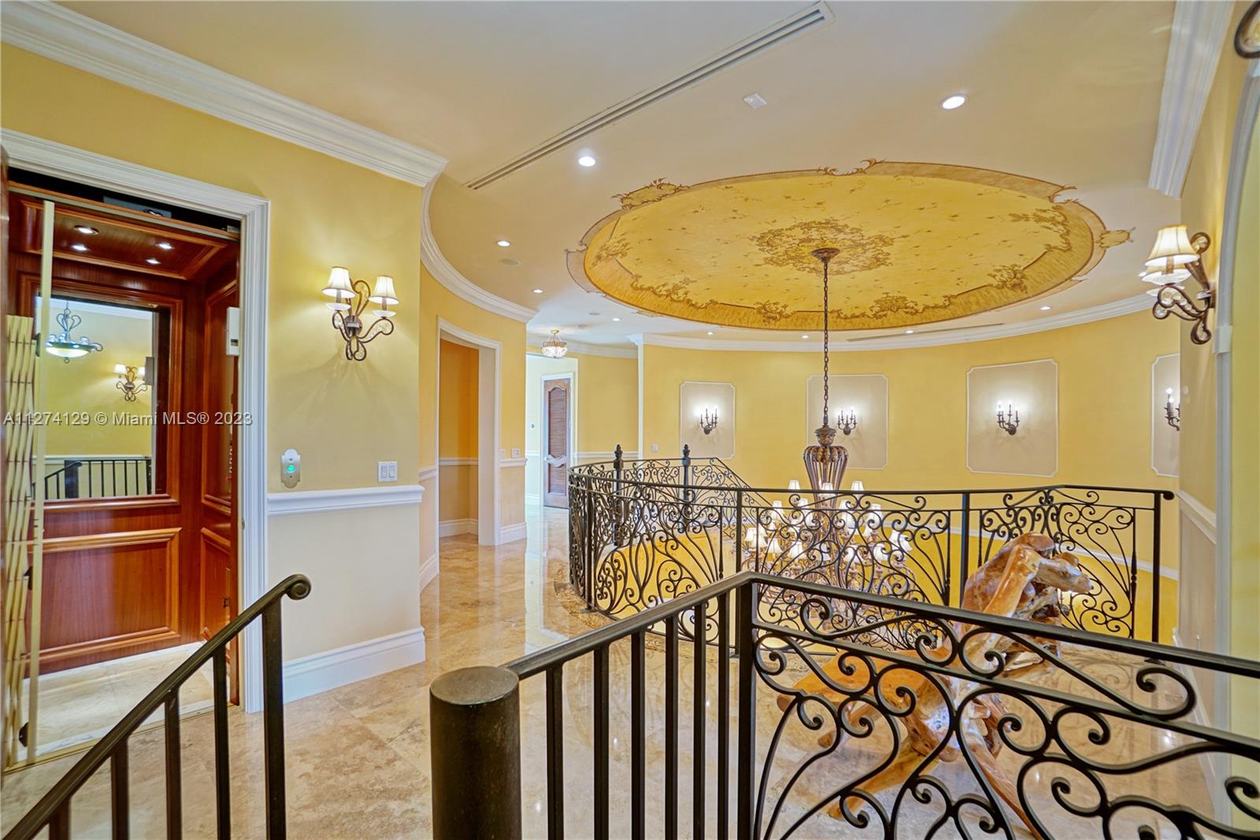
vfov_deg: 77.3
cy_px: 420
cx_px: 630
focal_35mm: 15
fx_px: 525
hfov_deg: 100.4
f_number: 5
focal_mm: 10
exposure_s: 1/10
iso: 160
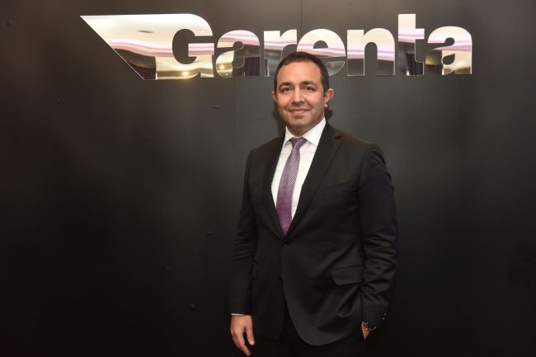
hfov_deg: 48.5
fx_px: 595
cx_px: 268
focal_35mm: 40
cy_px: 178
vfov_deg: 33.4
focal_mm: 40
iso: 800
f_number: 5
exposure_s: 1/80
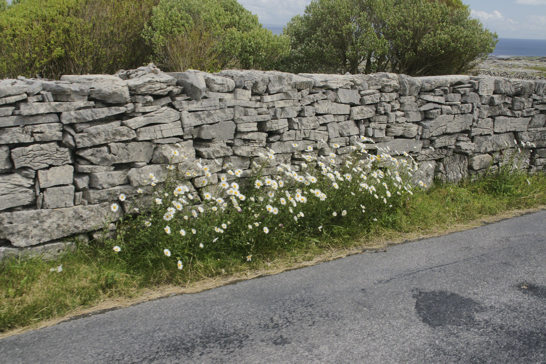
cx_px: 273
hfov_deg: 49.6
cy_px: 182
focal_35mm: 39
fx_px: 591
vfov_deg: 34.2
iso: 200
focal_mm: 26
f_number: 10
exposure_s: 1/250
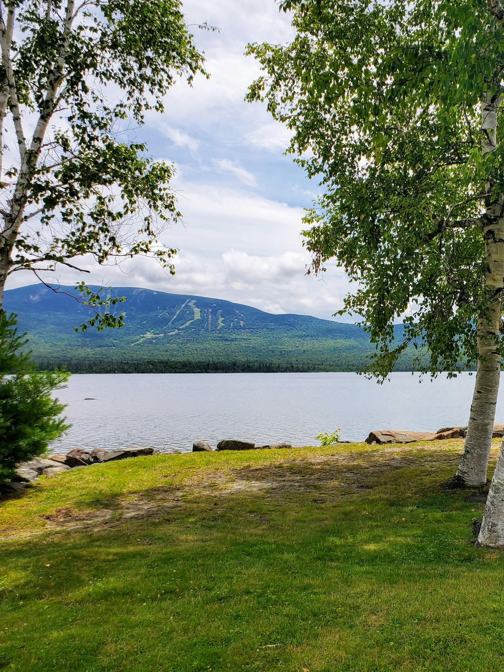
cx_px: 444
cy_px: 335
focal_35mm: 35
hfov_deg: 38.2
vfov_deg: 52.6
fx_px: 680
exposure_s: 1/2127
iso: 50
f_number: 2.4
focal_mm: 4.3
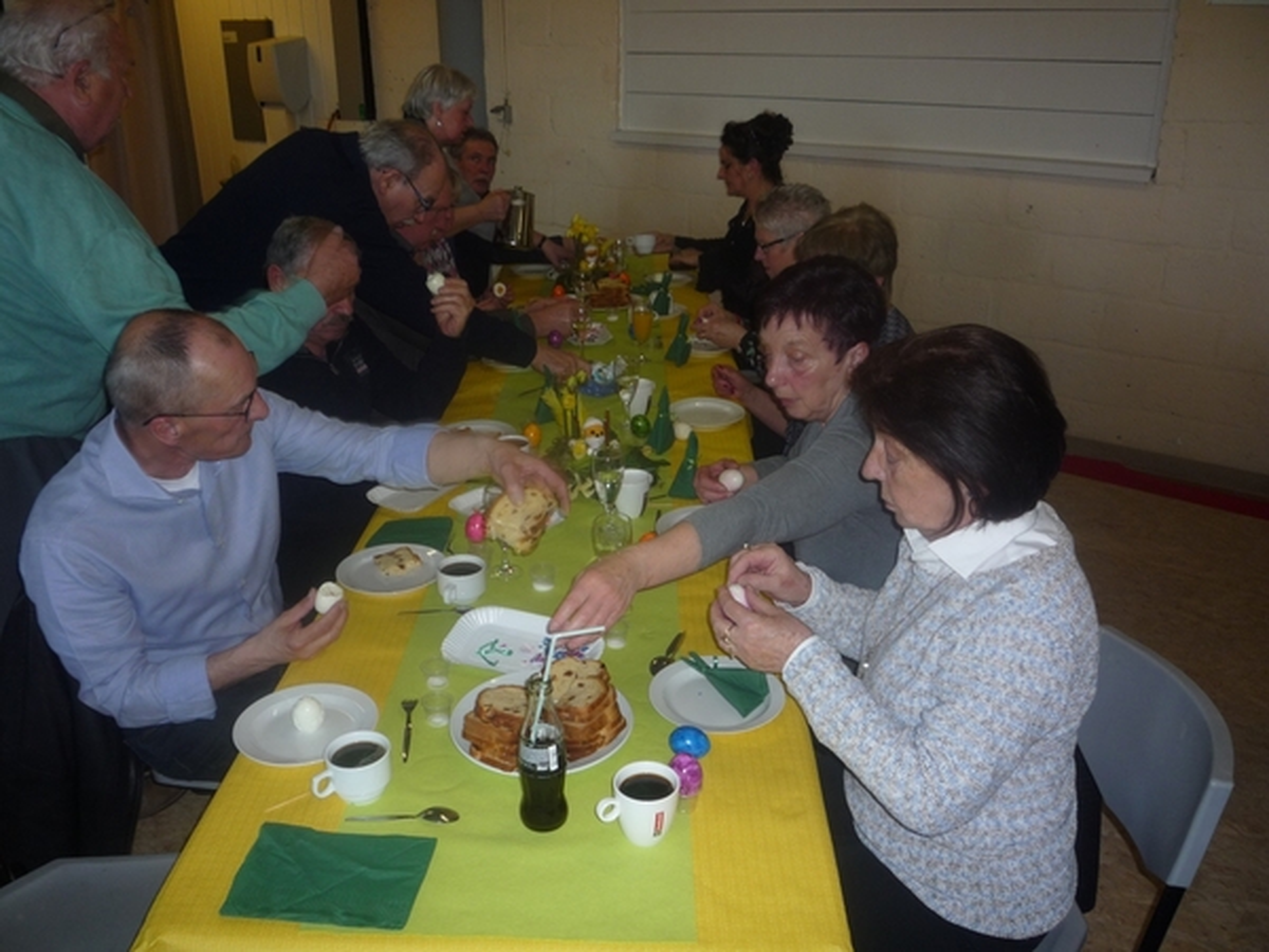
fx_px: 1100
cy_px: 476
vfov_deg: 46.8
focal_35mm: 30
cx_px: 634
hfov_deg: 60.0
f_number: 3.3
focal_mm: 5.2
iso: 100
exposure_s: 1/30
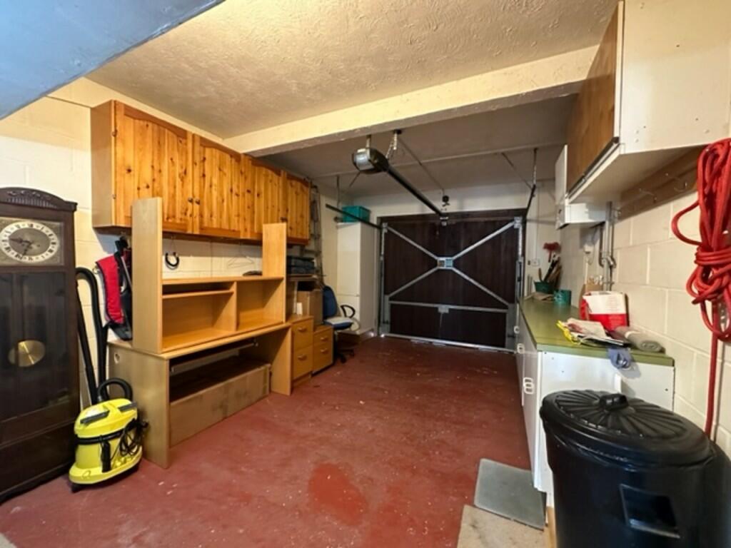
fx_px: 296
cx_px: 366
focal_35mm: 14
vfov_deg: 85.7
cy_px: 274
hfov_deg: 102.1
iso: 1000
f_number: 2.2
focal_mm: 2.22
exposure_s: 1/34
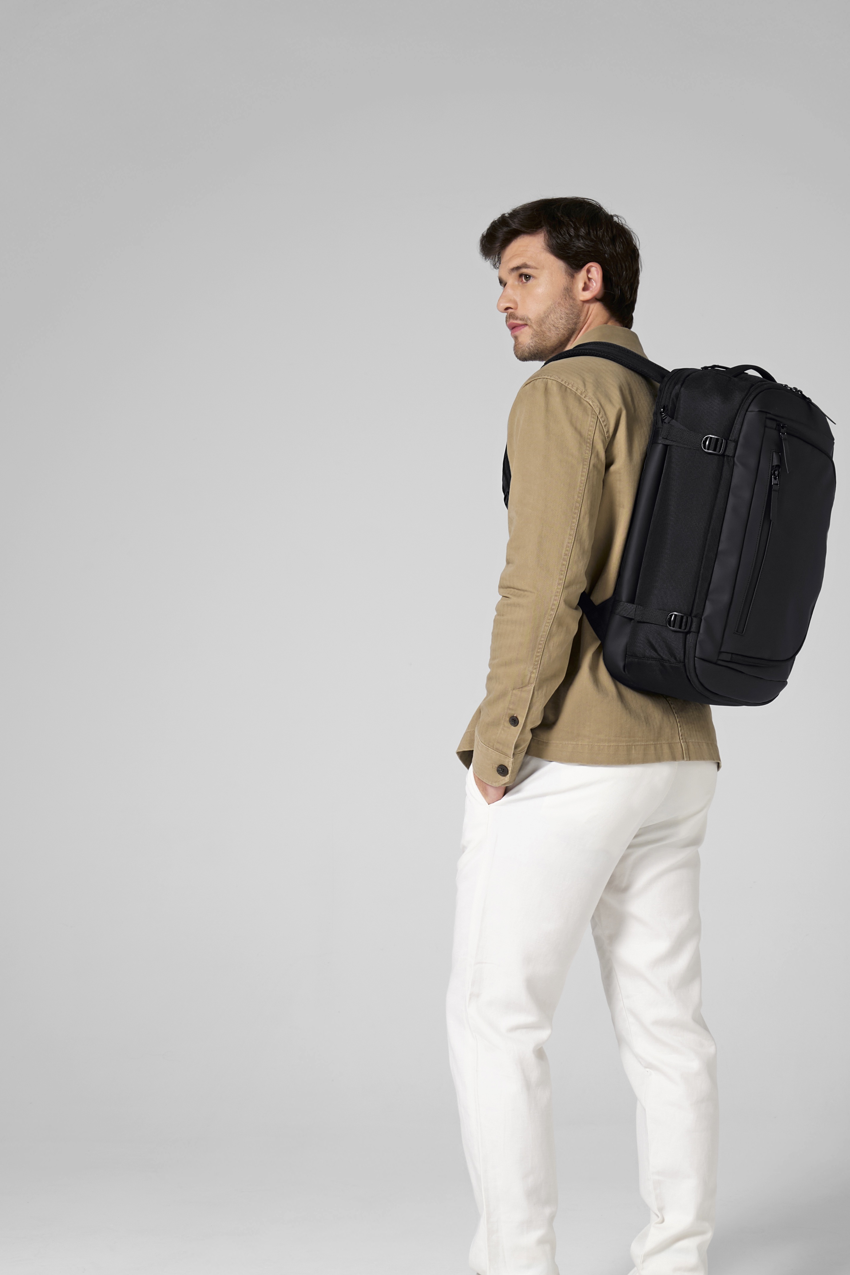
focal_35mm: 62
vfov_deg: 32.2
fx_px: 2196
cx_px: 498
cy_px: 796
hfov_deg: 21.9
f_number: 8
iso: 160
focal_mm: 29.2
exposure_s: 1/125
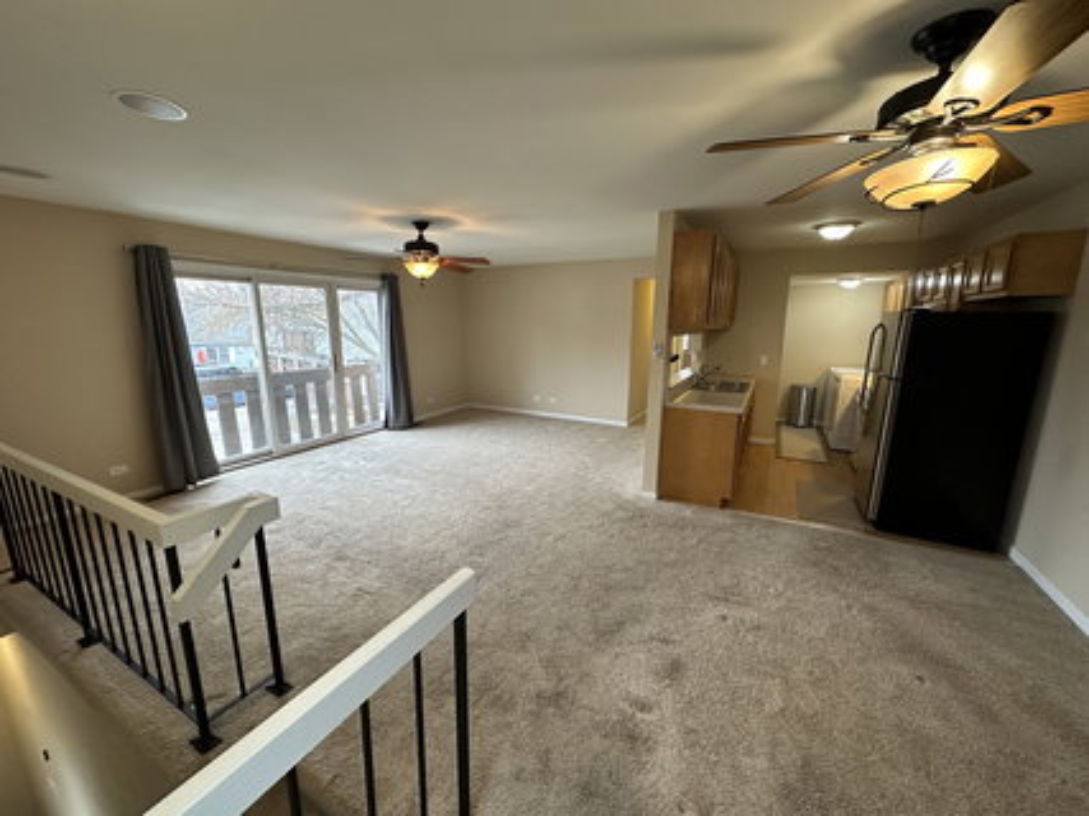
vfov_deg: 85.6
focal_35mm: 14
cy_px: 408
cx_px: 544
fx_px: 440
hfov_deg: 102.1
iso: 160
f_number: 2.2
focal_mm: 2.22
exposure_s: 1/60
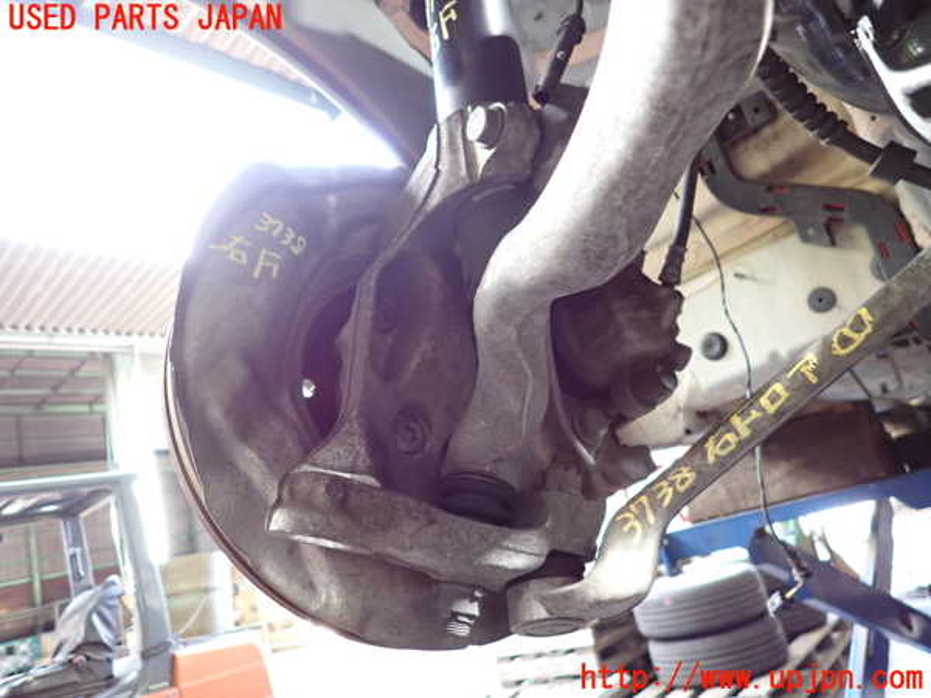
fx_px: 672
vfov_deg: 54.9
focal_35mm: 25
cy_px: 349
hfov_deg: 69.4
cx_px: 466
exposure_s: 1/30
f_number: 2
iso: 320
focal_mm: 4.5
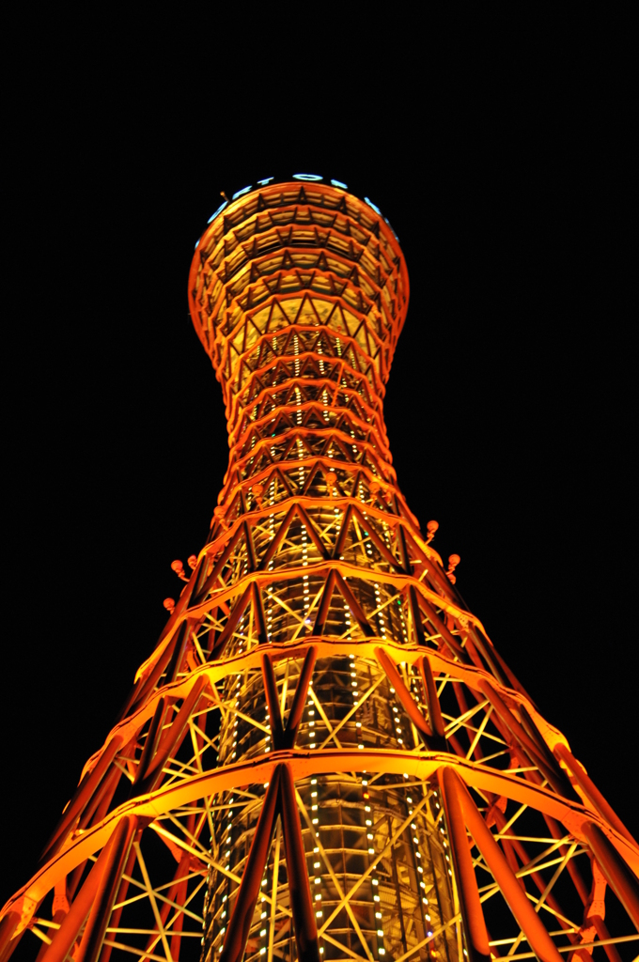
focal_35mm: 48
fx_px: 1281
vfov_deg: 41.2
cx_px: 320
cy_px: 481
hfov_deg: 28.0
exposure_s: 1/30
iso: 720
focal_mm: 32
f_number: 4.2
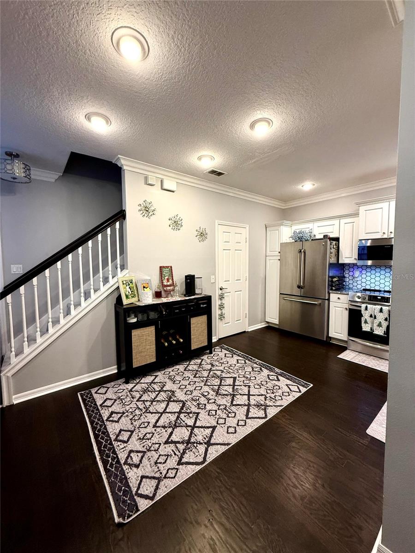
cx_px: 208
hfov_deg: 85.7
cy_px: 276
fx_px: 224
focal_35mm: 14
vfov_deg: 102.1
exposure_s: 1/60
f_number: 2.2
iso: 320
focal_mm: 2.22
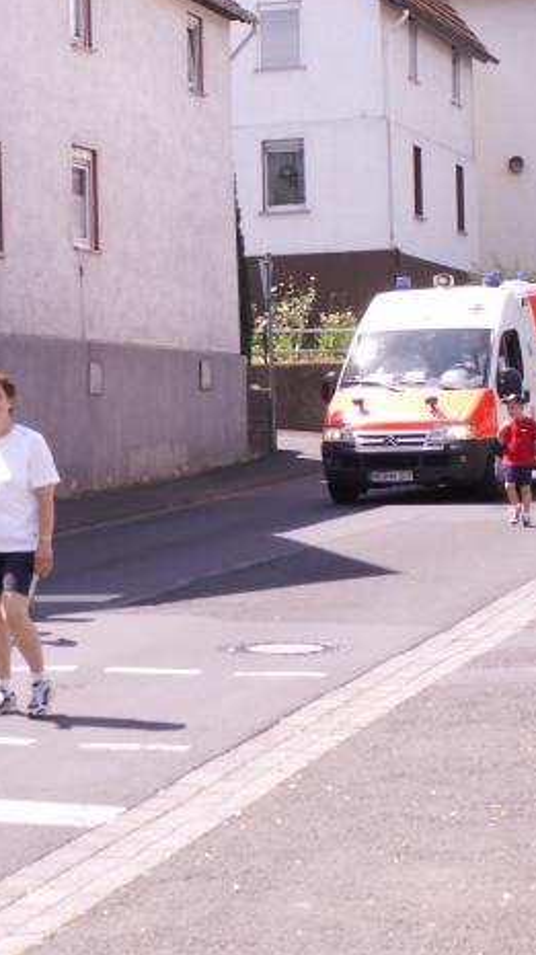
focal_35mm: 108
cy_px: 468
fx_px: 2733
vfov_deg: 19.8
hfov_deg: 11.0
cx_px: -74
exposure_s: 1/250
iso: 50
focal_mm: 11.97
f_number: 4
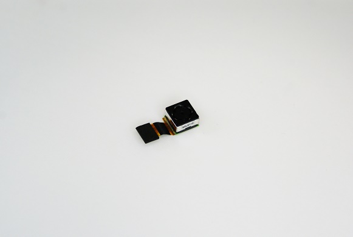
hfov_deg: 19.4
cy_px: 118
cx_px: 176
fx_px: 1031
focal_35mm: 105
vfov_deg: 13.1
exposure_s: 1/160
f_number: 5.6
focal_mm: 70
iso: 1600
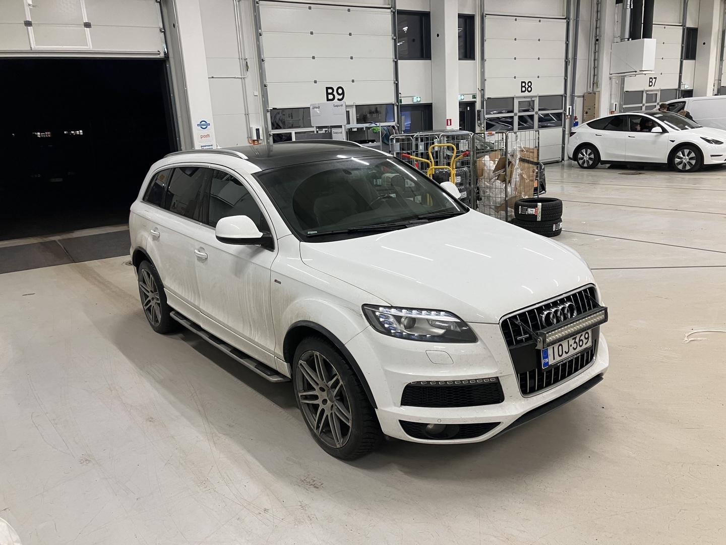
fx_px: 587
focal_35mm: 28
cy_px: 272
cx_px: 363
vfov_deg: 49.7
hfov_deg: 63.4
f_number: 1.8
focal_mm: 3.99
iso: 50
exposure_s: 1/50
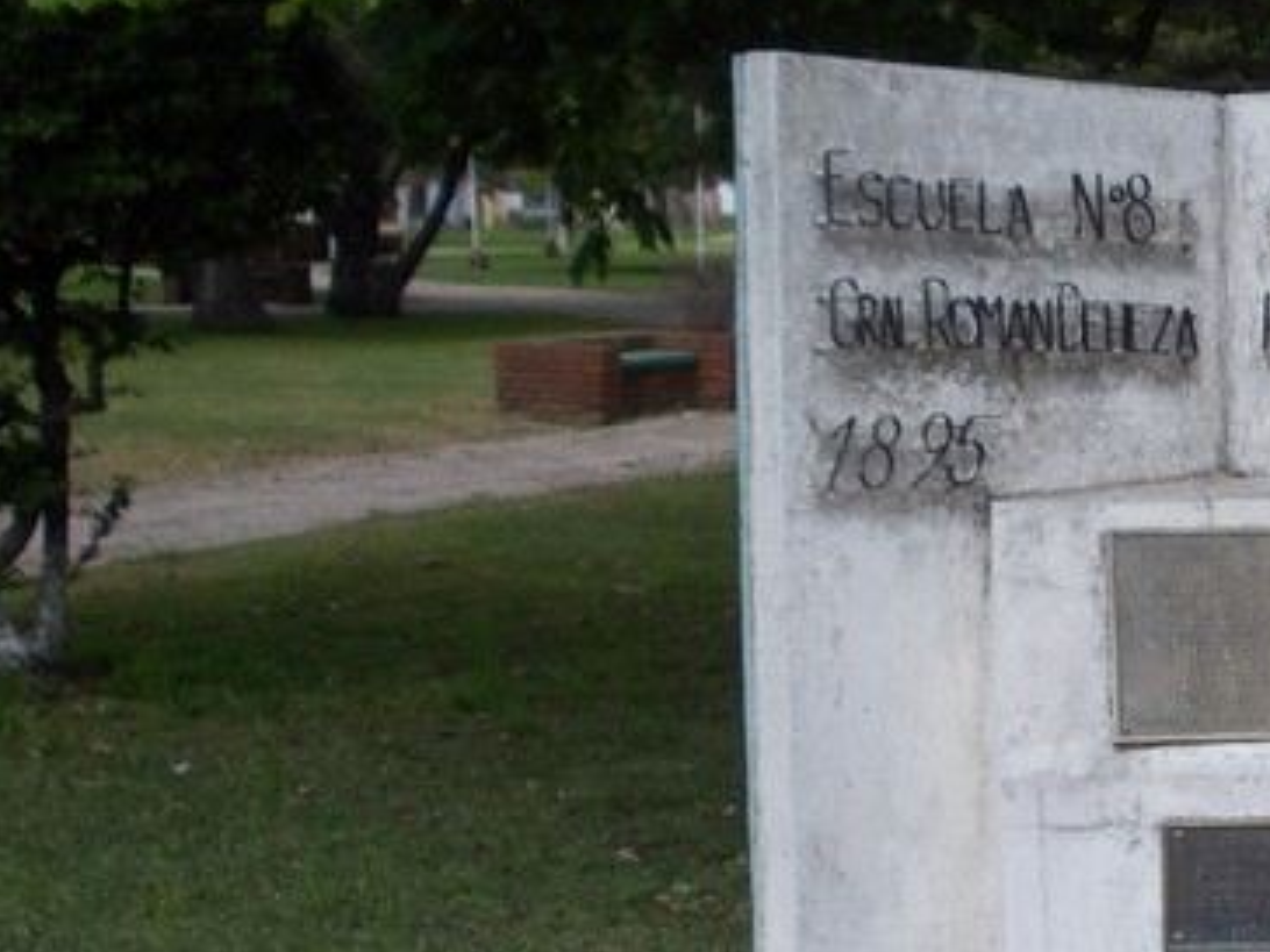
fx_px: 2935
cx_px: 1305
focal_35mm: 80
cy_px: 673
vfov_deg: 18.4
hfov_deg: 23.3
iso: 80
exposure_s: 1/320
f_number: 6.2
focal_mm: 5.3
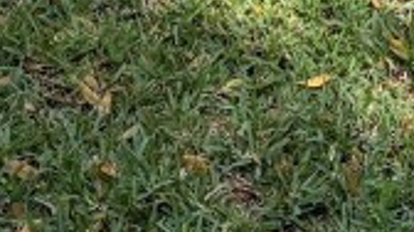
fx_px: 1897
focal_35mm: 173
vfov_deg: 6.3
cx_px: 143
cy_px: -528
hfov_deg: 12.4
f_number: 1.6
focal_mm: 5.96
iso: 64
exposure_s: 1/1706
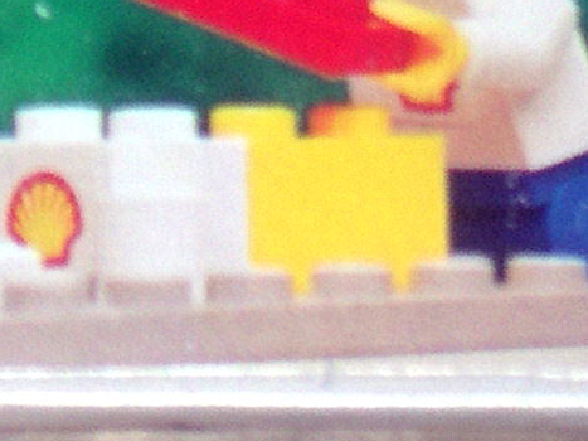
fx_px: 8423
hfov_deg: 4.0
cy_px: -29
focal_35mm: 496
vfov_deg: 3.0
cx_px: -193
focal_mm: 21.6
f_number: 13
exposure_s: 1/60
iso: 100
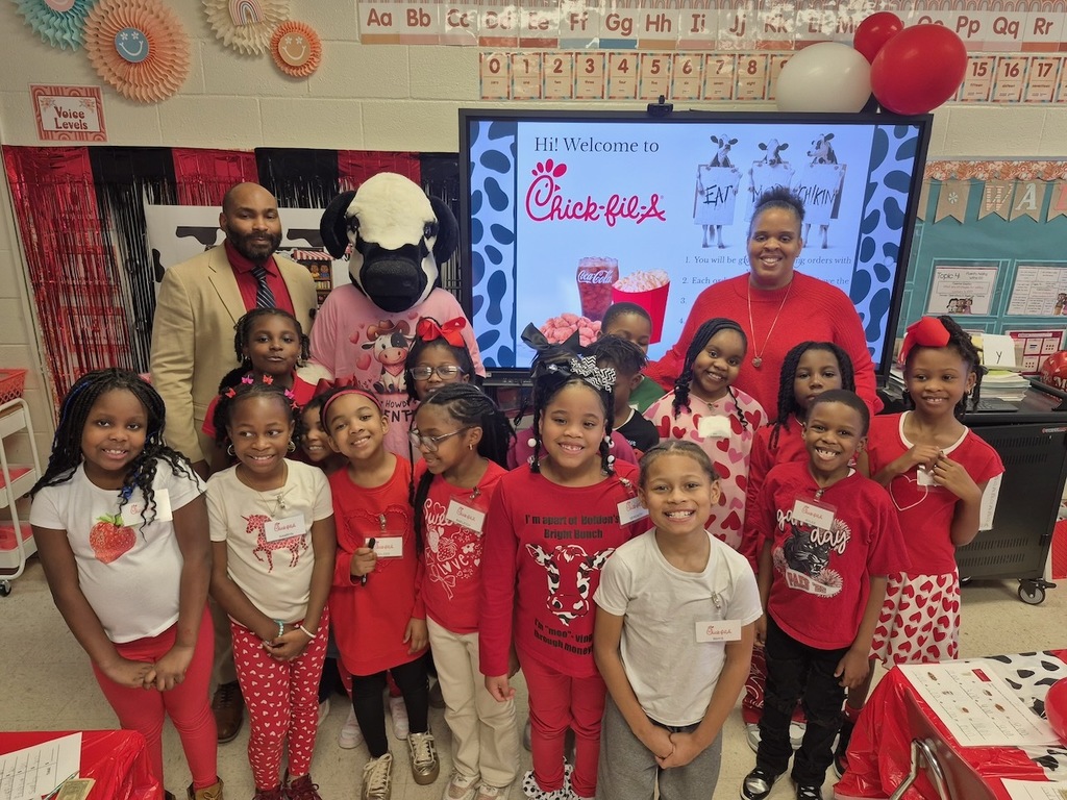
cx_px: 534
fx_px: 709
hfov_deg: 73.9
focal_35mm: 23
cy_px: 400
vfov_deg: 58.9
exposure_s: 1/120
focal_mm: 5.4
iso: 80
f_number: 1.8
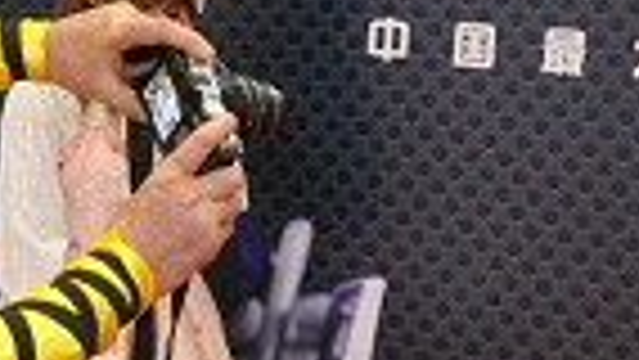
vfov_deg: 10.2
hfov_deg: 18.0
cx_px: 306
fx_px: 2017
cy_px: 248
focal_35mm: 119
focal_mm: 18
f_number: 3.5
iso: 800
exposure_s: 1/30
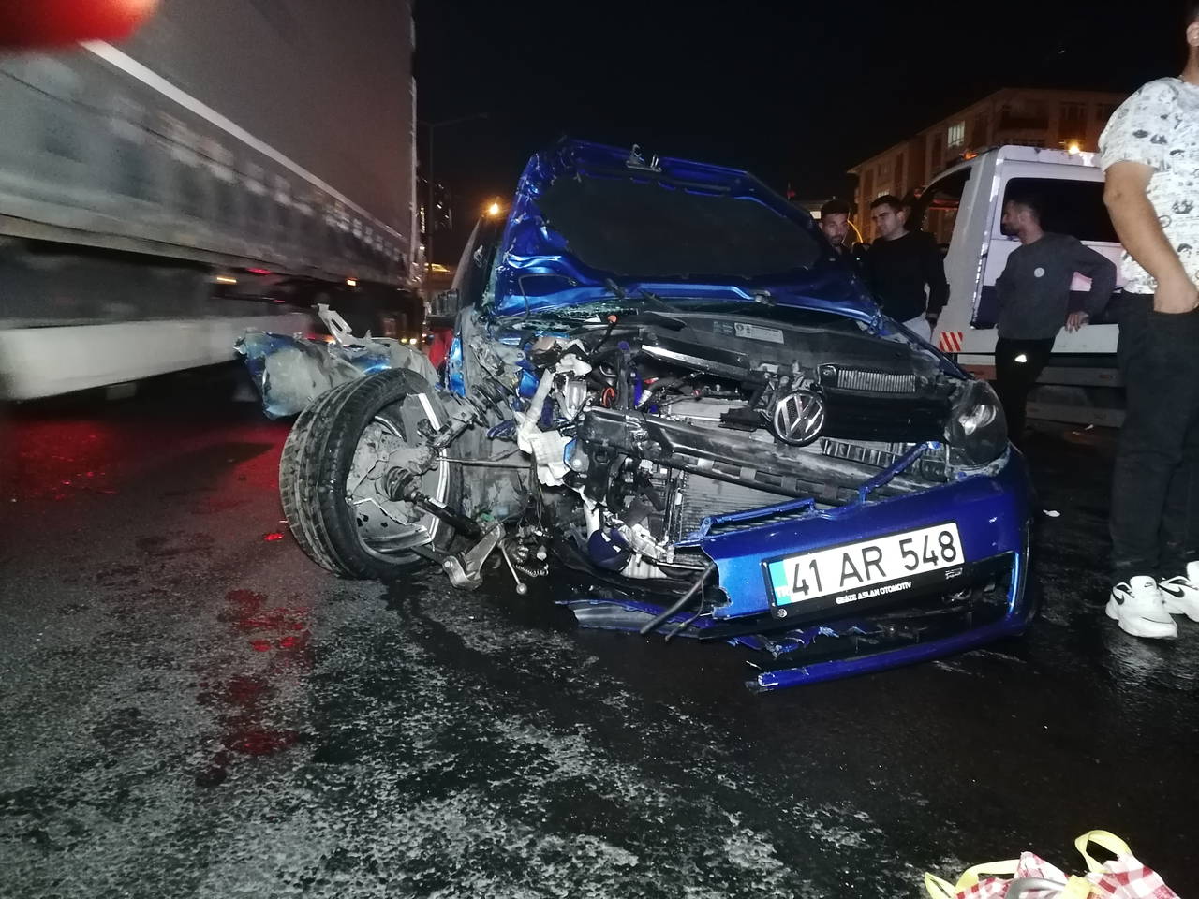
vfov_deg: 51.4
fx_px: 935
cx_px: 600
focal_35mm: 27
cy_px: 450
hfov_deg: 65.3
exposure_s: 1/16.7
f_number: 1.8
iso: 1600
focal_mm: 4.75
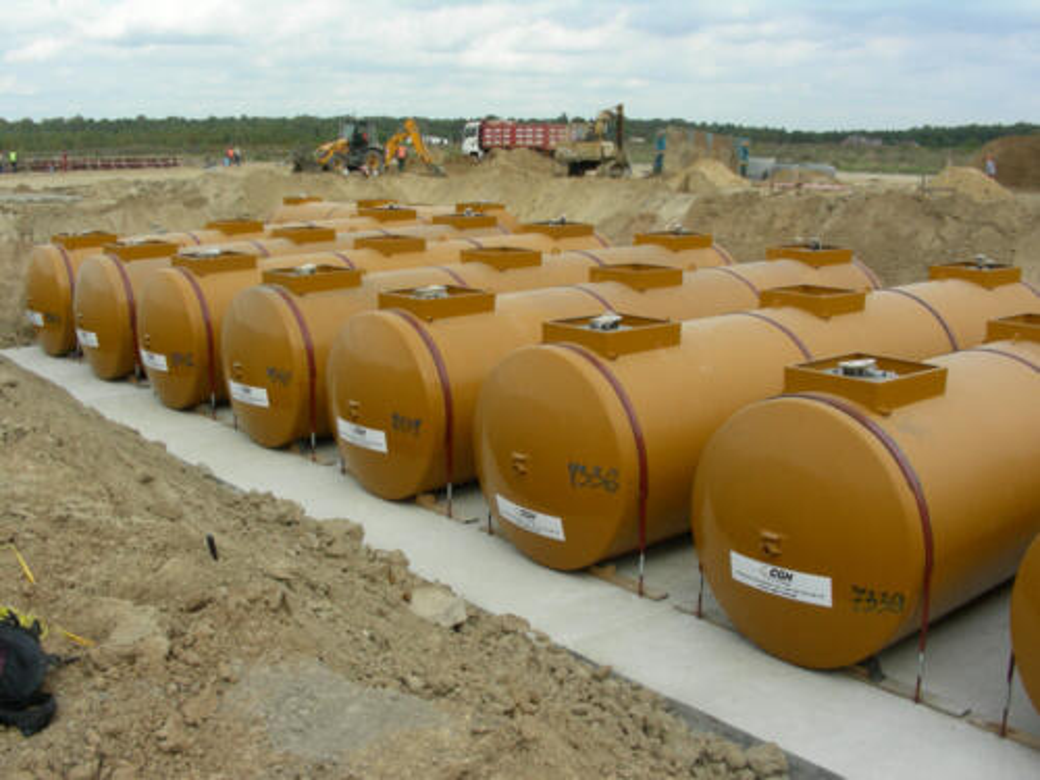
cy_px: 390
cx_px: 520
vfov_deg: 37.7
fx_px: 1142
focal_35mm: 38
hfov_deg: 49.0
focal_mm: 6.3
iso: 50
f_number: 4
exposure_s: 1/266
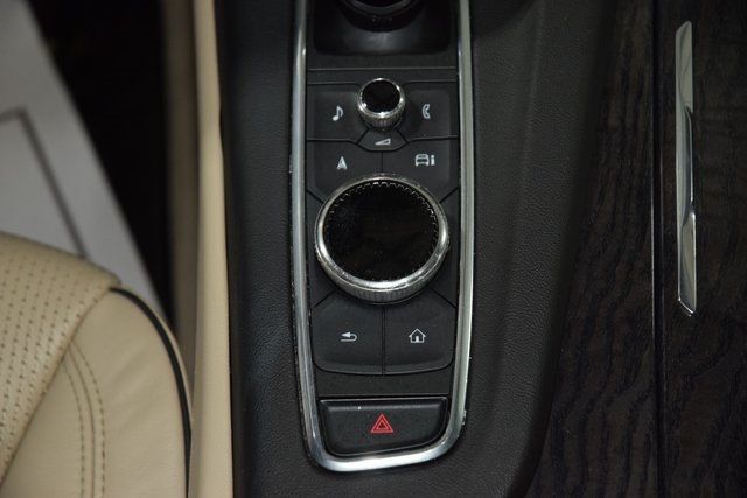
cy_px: 249
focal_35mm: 105
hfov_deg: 19.5
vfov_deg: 13.0
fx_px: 2179
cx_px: 374
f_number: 4.5
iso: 1600
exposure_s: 1/50
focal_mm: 70
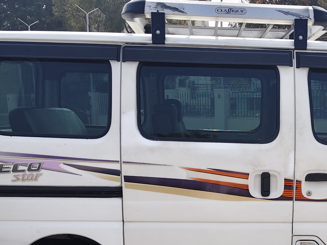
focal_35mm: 55
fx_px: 520
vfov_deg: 25.5
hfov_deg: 33.9
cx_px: 262
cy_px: 235
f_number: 1.88
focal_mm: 5.56
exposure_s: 1/2435
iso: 50
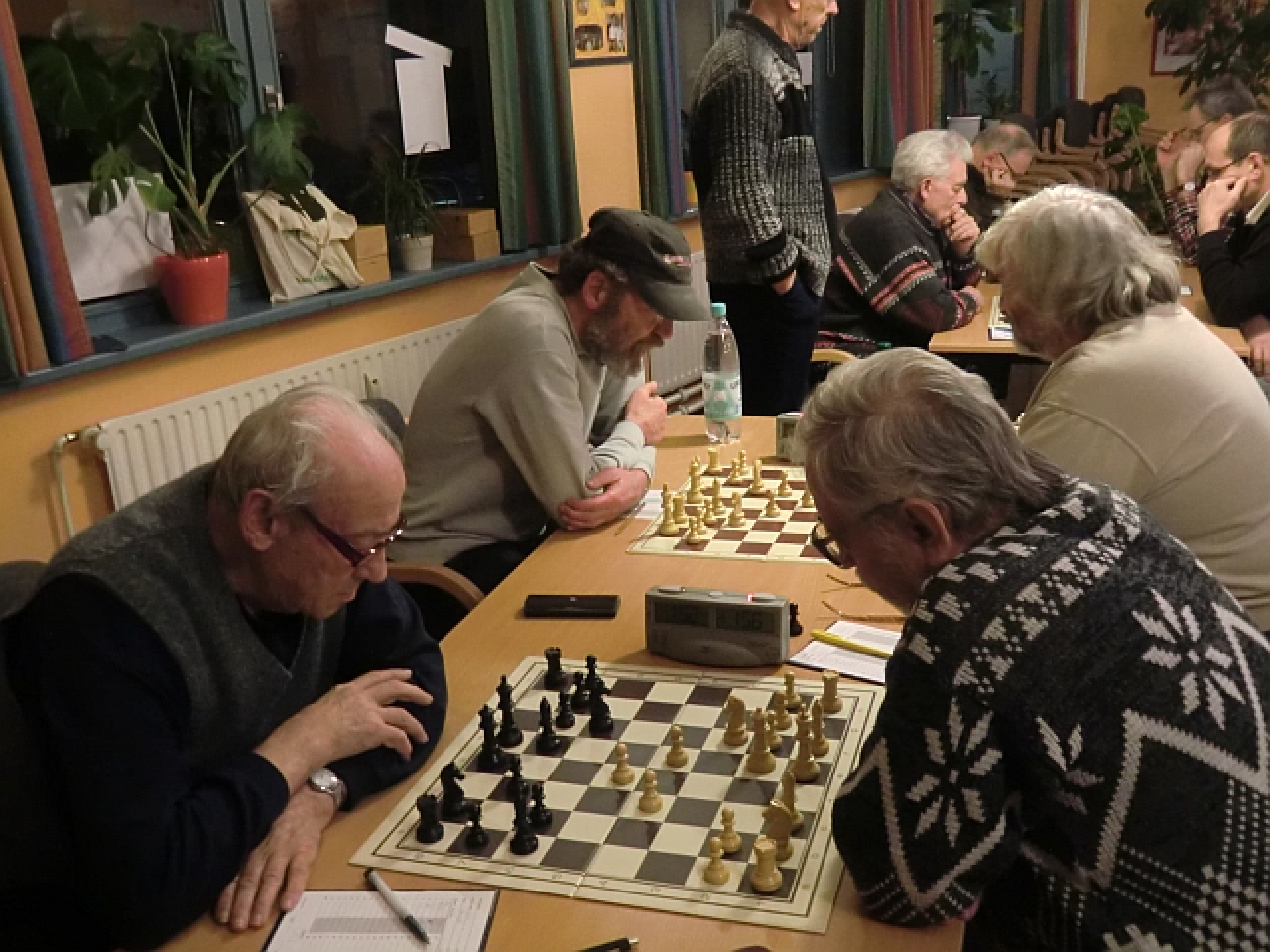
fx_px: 1247
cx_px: 635
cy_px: 476
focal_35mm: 34
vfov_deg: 41.8
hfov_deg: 54.0
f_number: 3.6
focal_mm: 6.1
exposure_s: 1/10
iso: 800
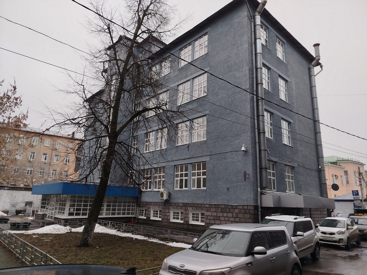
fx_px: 254
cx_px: 184
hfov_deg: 71.6
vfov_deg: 56.8
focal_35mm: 24
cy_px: 138
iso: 50
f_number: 1.7
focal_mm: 5.31
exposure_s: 1/147
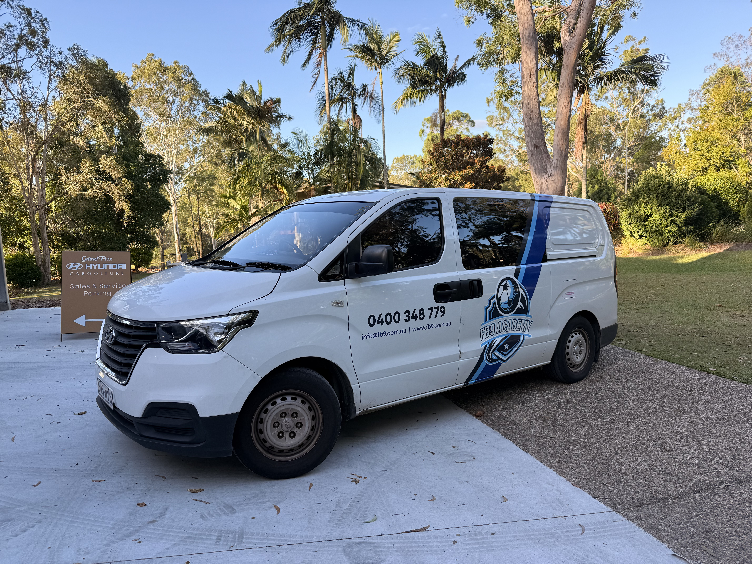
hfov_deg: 71.6
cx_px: 376
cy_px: 282
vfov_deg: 56.8
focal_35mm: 24
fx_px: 521
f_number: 1.78
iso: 80
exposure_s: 1/708
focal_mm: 6.76
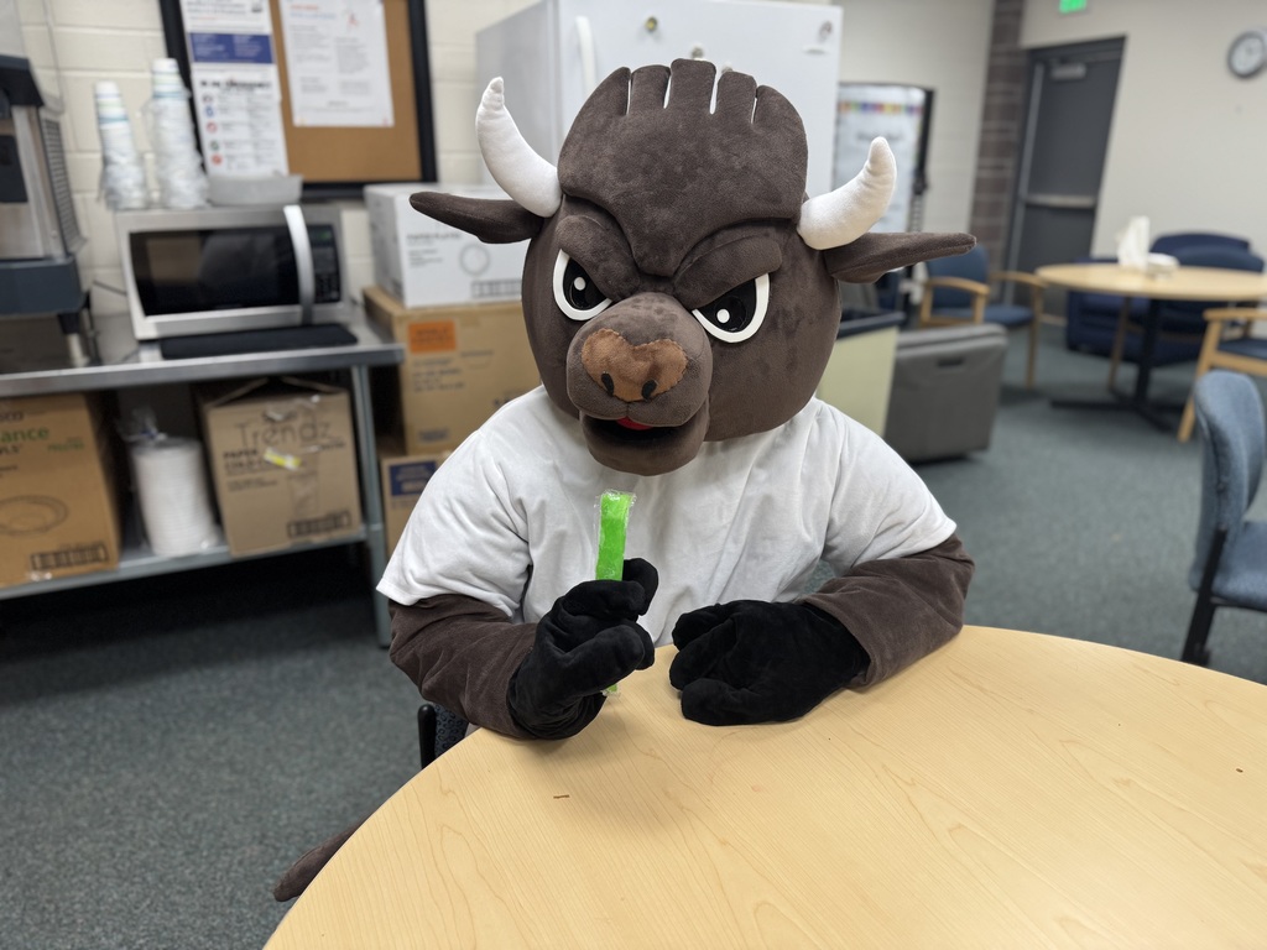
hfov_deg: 71.6
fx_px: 878
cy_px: 475
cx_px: 634
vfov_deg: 56.8
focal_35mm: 24
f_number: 1.78
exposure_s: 1/60
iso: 125
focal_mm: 6.76
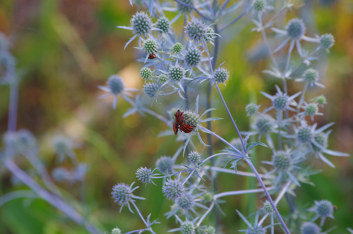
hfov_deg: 12.7
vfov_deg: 8.4
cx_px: 176
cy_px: 117
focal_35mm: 162
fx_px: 1585
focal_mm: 107.5
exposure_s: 1/180
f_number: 6.7
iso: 200
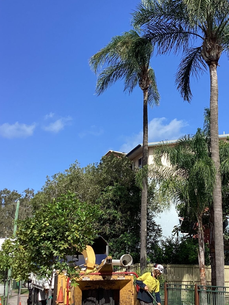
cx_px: 152
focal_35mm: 51
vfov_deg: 37.2
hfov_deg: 28.4
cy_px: 106
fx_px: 450
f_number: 2.4
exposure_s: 1/1101
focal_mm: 3.3
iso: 25
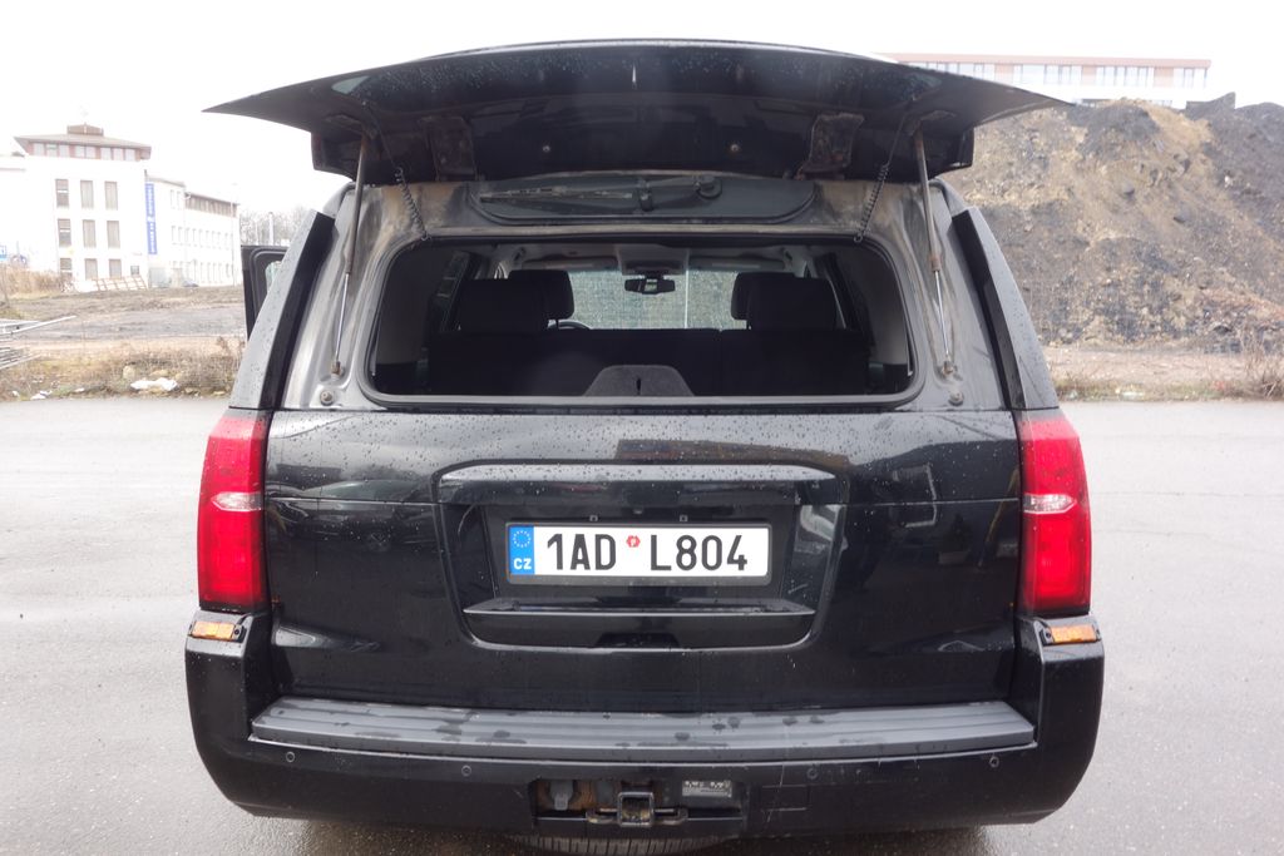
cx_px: 642
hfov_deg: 65.5
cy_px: 428
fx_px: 999
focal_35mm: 28
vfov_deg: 46.4
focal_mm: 10.4
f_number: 8
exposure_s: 1/30
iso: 125
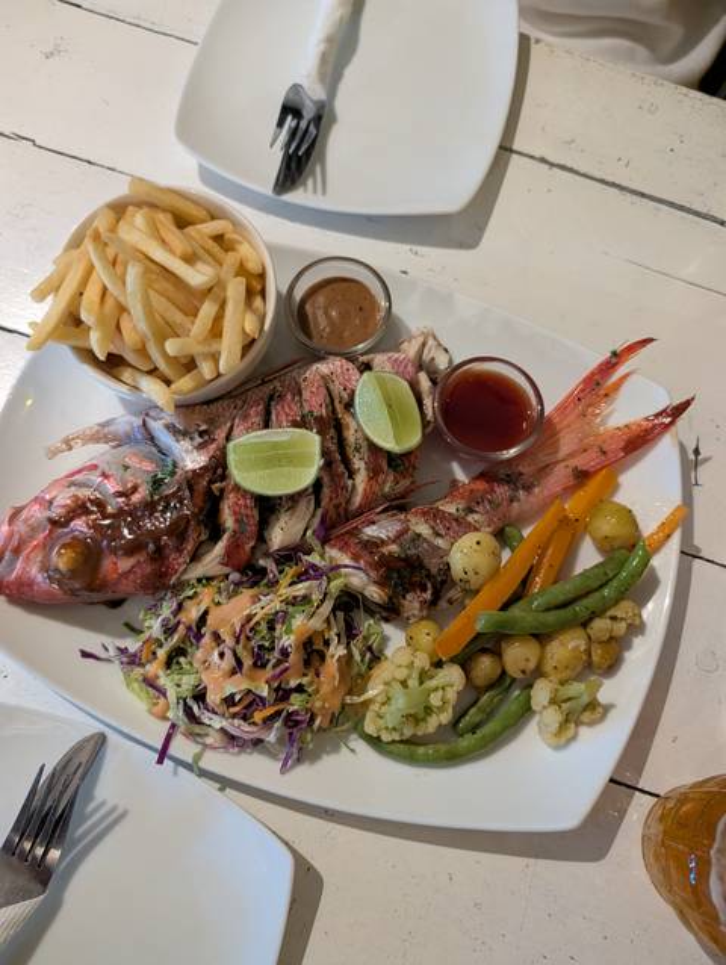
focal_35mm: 24
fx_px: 670
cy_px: 482
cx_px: 363
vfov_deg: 71.5
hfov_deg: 56.9
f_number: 1.68
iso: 2046
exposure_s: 1/25
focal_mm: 6.9
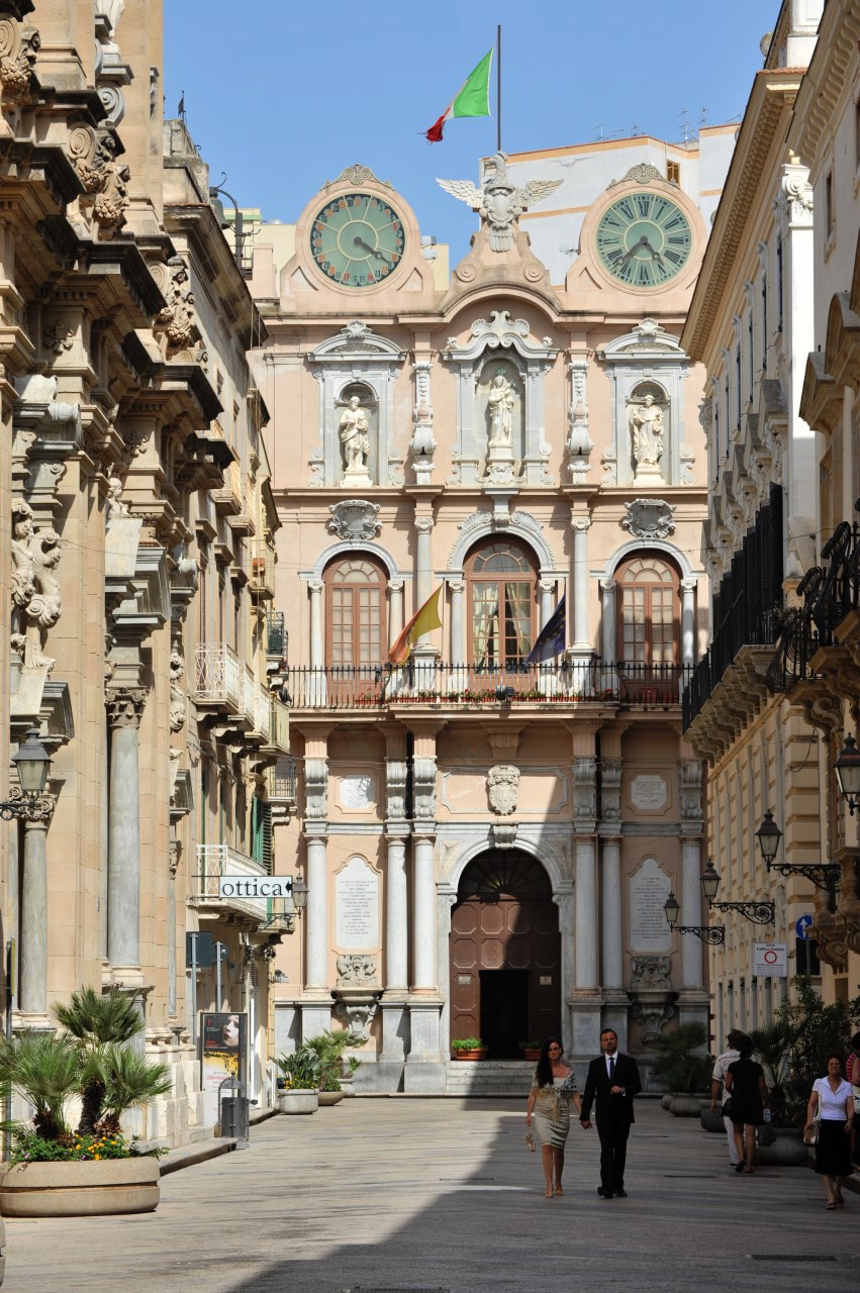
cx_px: 430
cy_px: 646
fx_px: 3949
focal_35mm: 110
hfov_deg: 12.4
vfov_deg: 18.6
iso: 200
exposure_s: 1/500
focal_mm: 110
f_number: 11
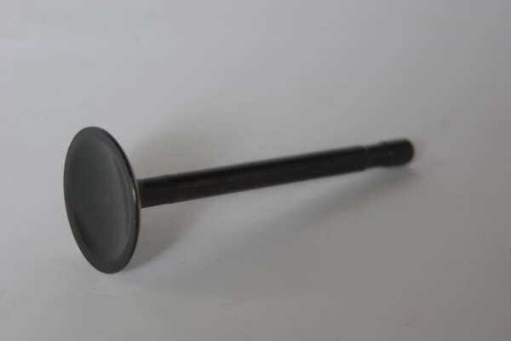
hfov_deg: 17.1
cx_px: 256
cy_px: 170
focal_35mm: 120
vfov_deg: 11.4
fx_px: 1703
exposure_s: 1/45
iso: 800
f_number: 8
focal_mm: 80
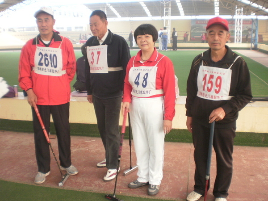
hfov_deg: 51.4
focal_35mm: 36
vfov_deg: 39.7
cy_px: 100
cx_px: 134
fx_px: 279
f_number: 3.1
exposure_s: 1/20
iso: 125
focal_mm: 6.3
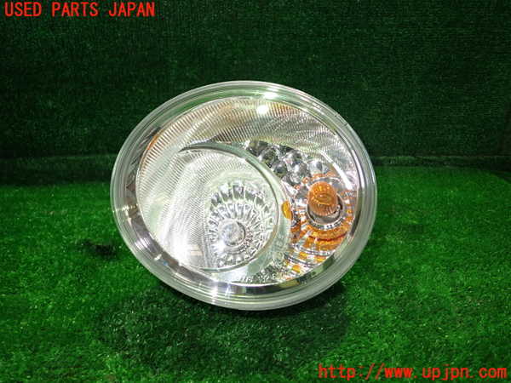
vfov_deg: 49.7
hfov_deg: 63.4
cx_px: 256
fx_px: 413
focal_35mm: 28
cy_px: 192
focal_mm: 5.05
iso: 320
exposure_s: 1/30
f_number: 2.2
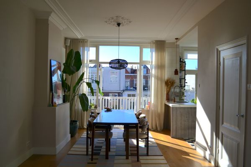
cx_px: 126
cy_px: 84
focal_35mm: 30
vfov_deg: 43.6
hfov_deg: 61.9
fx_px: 209
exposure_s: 1/500
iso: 100
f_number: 3.8
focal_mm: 20
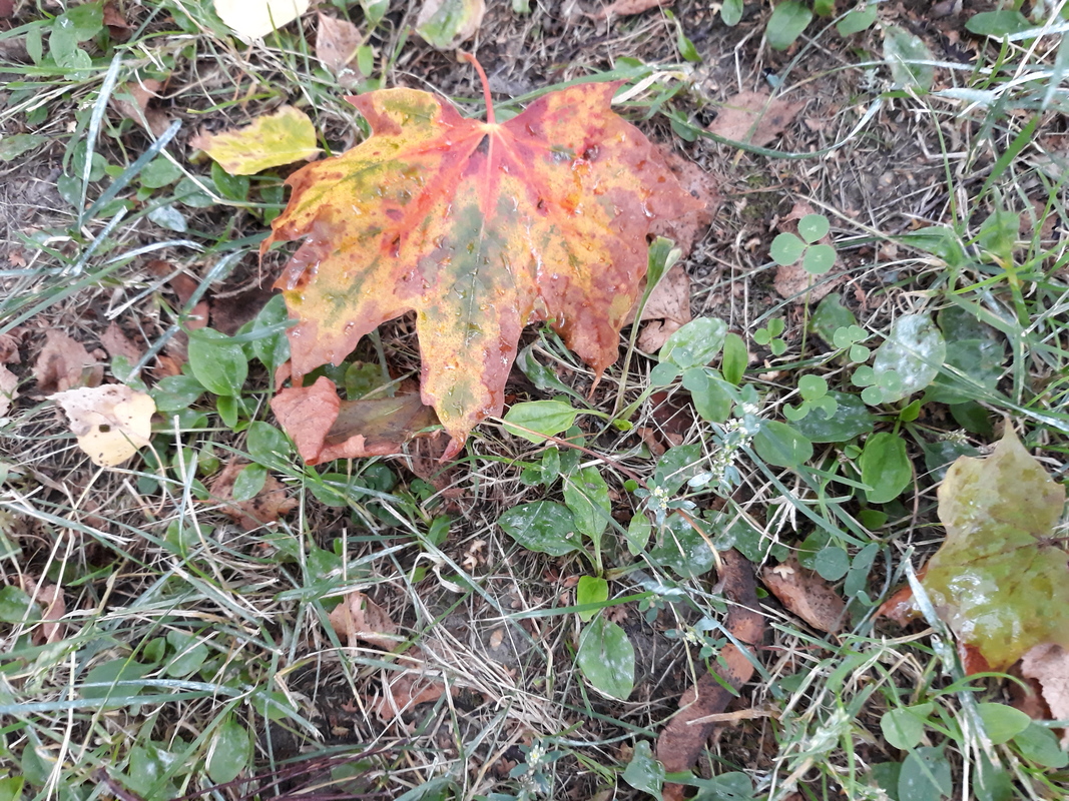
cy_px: 400
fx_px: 834
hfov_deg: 65.3
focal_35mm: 27
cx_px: 534
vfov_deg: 51.3
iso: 250
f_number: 1.7
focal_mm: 3.71
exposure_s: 1/25
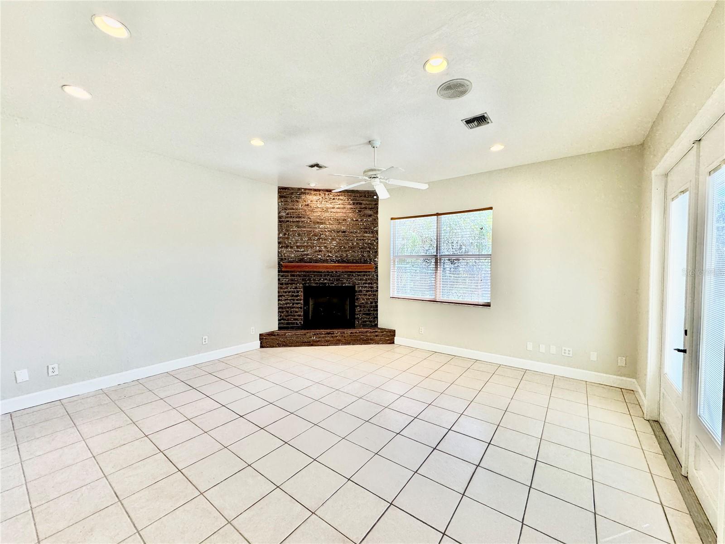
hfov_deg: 102.1
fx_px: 293
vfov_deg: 85.7
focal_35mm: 14
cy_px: 272
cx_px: 362
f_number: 2.2
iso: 80
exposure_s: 1/120
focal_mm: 2.22
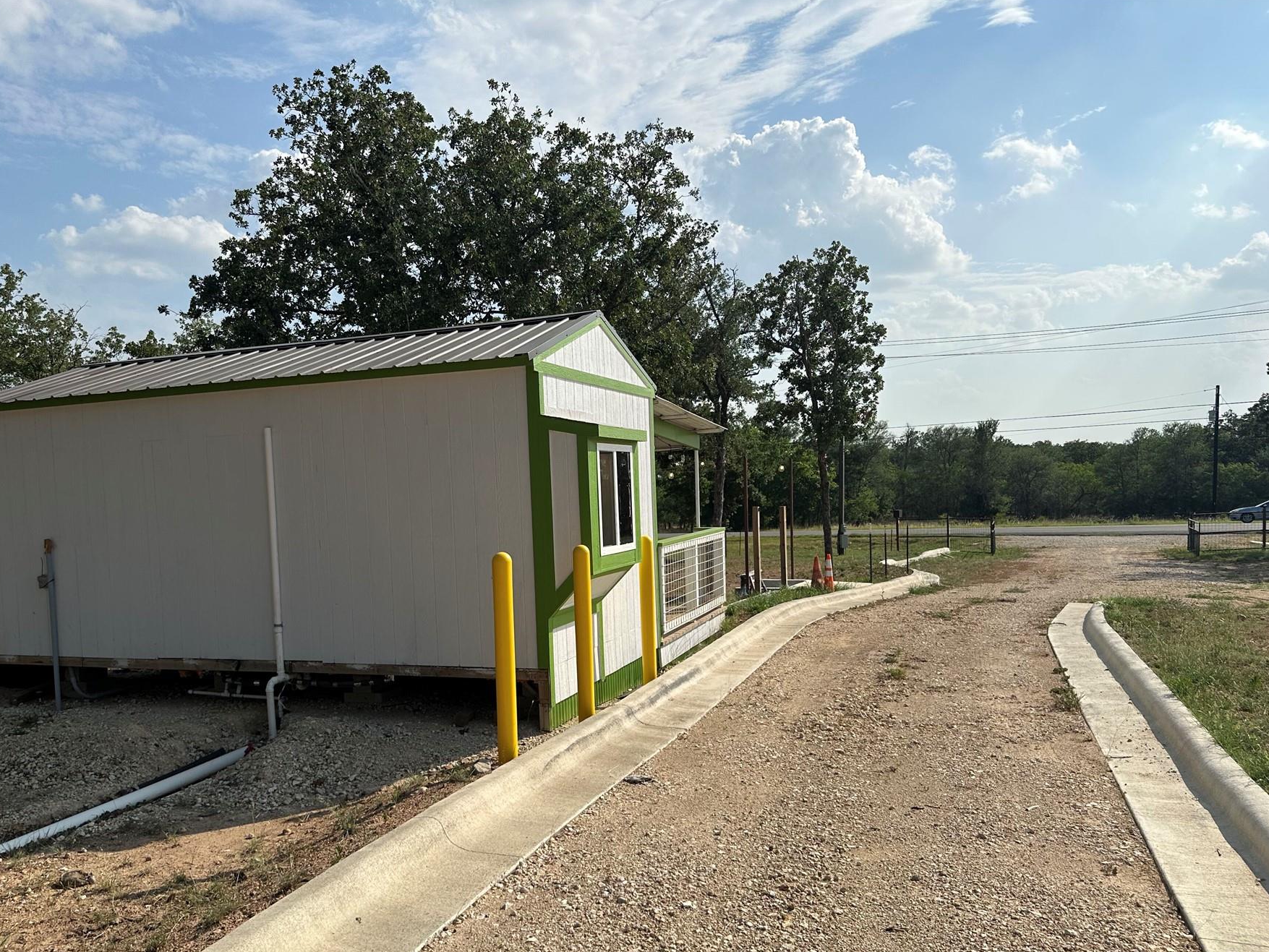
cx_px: 544
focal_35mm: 28
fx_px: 1027
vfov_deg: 49.6
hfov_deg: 63.1
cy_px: 552
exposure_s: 1/6623
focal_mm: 6.86
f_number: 1.78
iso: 80
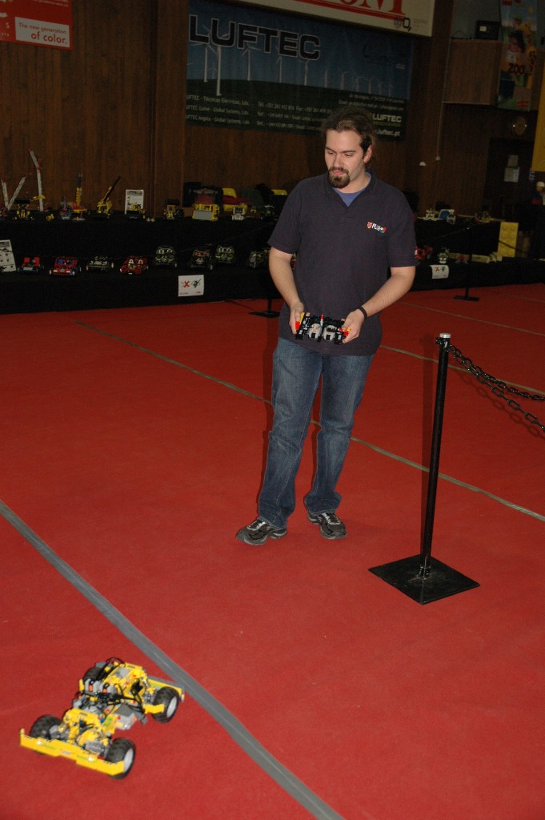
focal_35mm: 38
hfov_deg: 35.4
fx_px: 853
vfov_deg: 51.3
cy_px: 410
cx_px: 272
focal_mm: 25
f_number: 3.8
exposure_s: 1/60
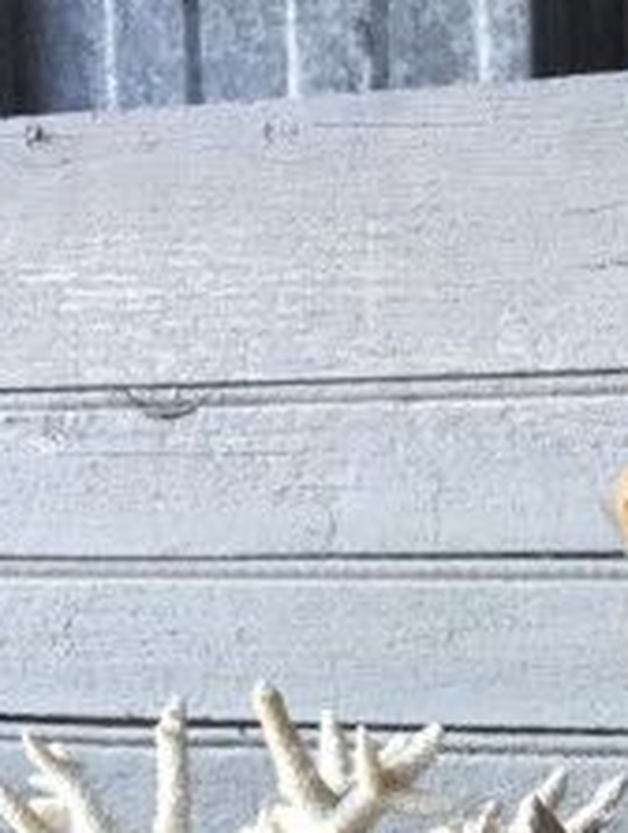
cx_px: 606
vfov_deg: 16.9
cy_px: 990
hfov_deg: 13.2
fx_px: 2677
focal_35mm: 111
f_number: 2.4
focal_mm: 3.3
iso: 32
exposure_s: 1/50
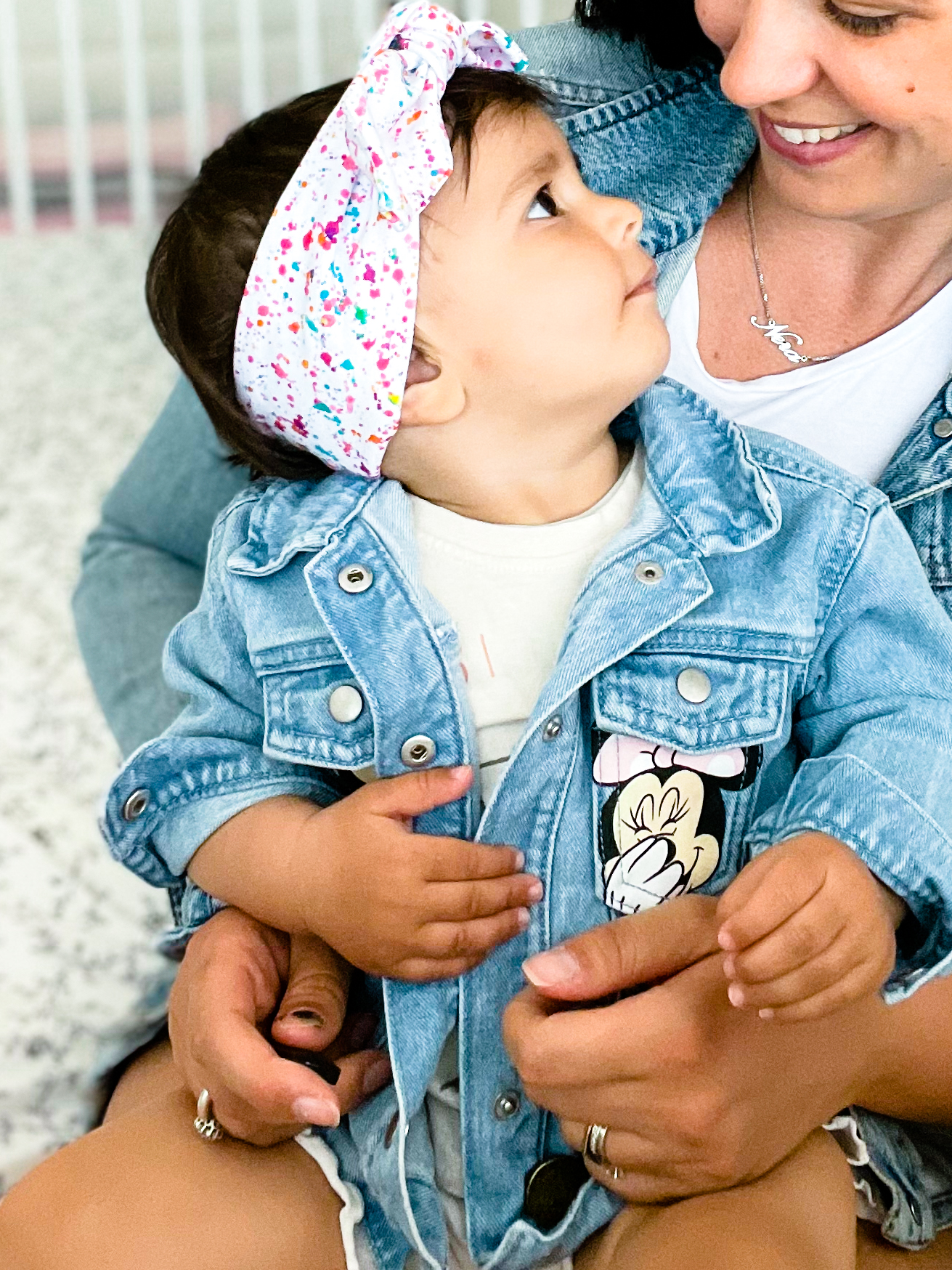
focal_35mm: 53
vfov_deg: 34.7
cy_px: 208
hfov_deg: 27.4
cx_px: 593
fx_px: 1943
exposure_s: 1/60
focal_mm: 2.71
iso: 250
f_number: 2.2
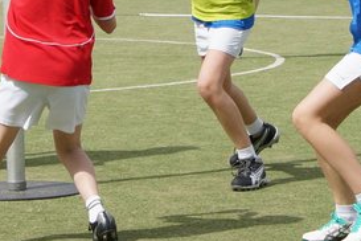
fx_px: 1974
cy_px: -172
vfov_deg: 6.8
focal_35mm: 197
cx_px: 116
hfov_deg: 10.4
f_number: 7.1
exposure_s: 1/1250
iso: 320
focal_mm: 35
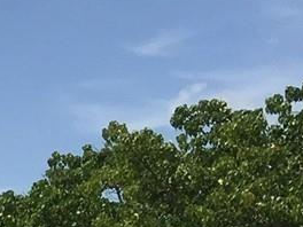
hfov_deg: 9.4
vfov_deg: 7.9
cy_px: 496
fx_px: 1541
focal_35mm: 176
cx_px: -537
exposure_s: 1/2331
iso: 25
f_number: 2.2
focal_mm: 4.15
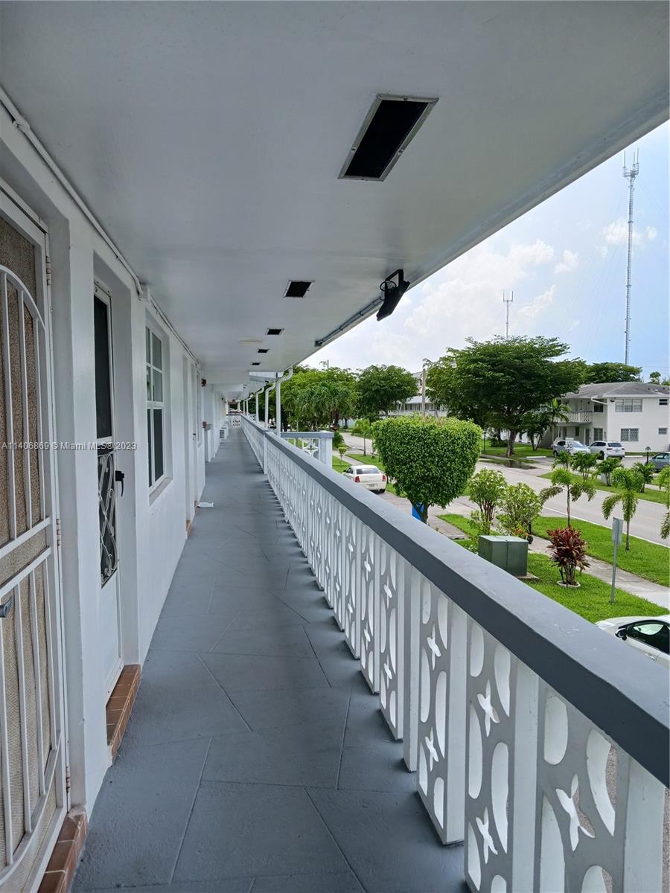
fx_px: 697
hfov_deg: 51.4
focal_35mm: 27
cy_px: 446
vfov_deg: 65.3
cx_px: 335
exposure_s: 1/220
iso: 20
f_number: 1.8
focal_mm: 4
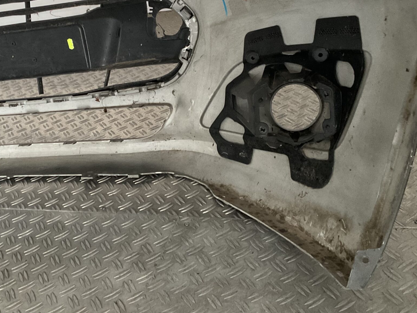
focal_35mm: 48
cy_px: 107
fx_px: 578
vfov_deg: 30.1
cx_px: 161
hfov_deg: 39.4
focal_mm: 3
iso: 200
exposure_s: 1/60
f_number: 1.8
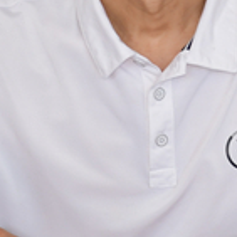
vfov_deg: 4.7
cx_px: 180
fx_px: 2905
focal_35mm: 375
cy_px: 95
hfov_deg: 4.7
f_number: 4.8
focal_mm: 52
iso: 400
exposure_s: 1/60
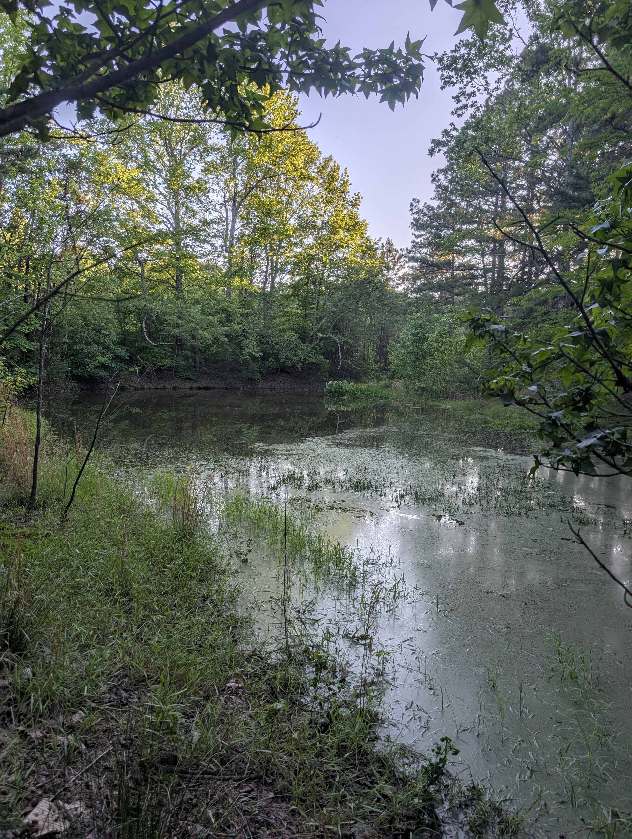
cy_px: 420
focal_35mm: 24
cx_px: 316
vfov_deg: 71.5
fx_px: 583
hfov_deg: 56.9
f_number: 1.68
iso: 18
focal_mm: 6.9
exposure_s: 1/1961
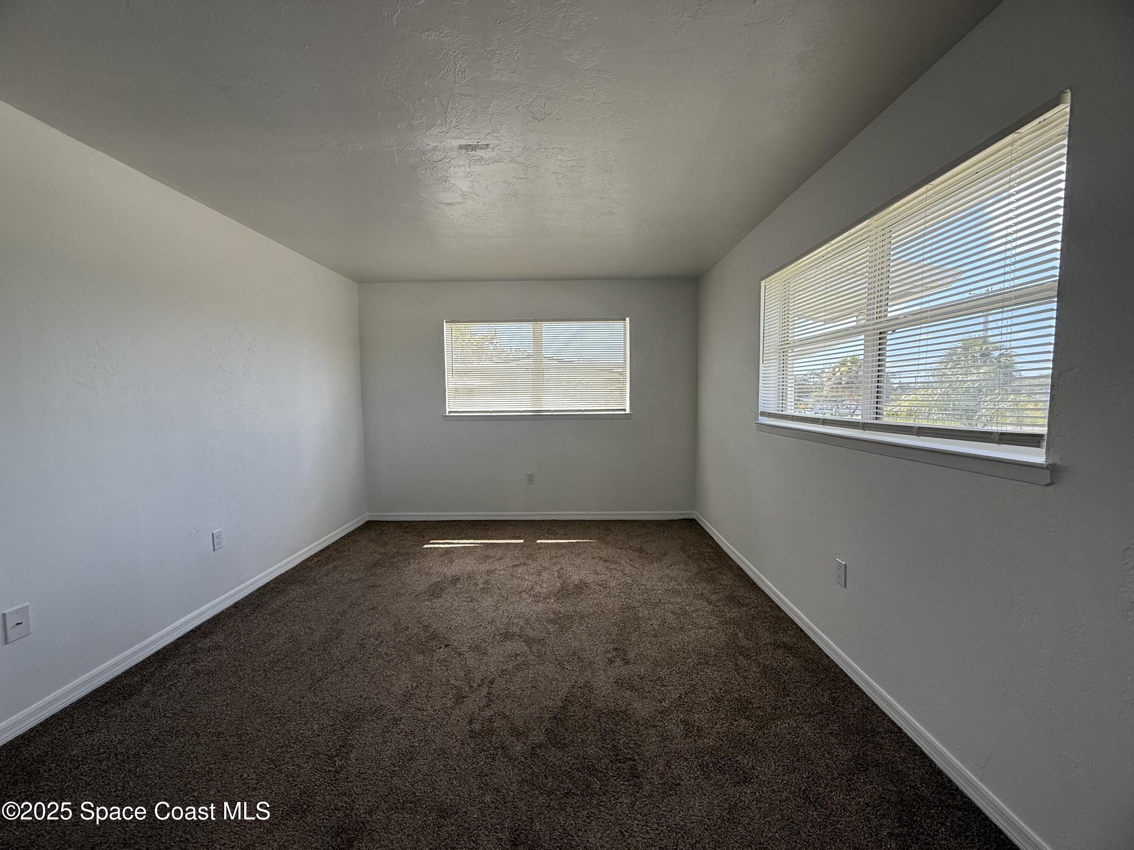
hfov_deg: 102.1
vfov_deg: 85.7
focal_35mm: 14
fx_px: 459
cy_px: 425
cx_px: 567
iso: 64
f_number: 2.2
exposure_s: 1/294
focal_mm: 2.22
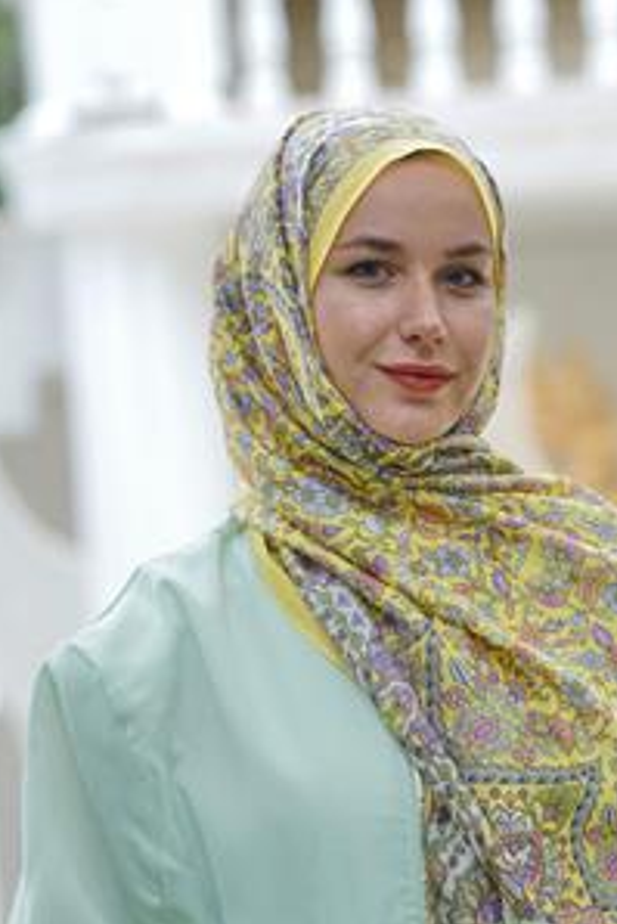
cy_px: 509
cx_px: 409
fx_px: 5597
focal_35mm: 218
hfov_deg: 6.3
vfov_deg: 9.4
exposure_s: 1/100
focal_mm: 140
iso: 200
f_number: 5.6
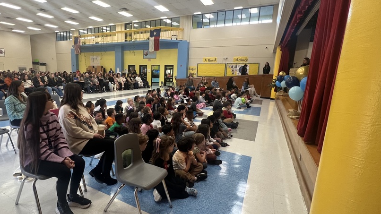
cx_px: 156
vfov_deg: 61.0
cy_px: 107
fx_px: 182
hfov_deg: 91.7
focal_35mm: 18
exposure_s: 1/60
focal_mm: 1.57
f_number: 1.8
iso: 250
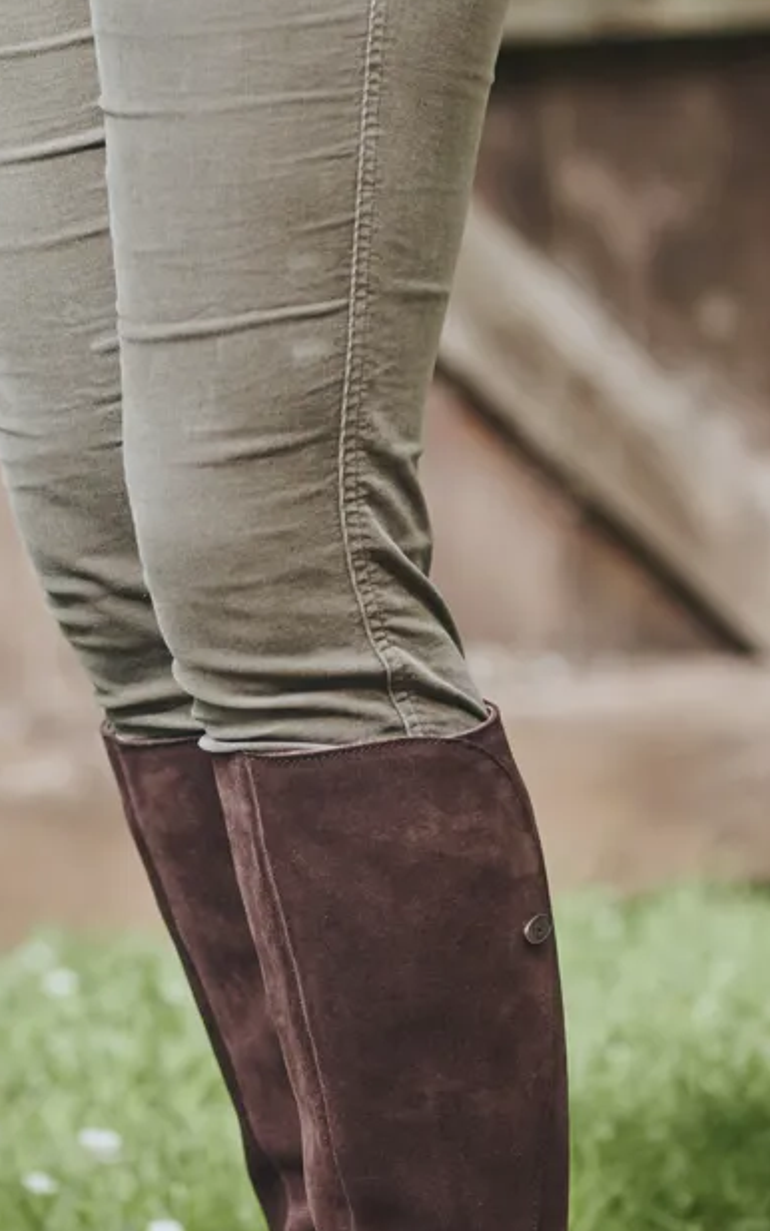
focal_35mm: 208
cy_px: 154
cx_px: 291
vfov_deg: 10.0
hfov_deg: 6.3
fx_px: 6979
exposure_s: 1/1250
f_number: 4
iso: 800
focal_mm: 105
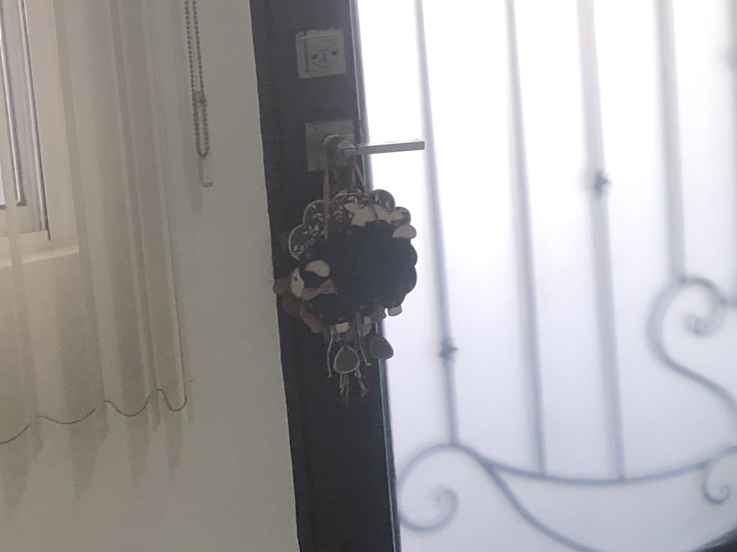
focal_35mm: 95
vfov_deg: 15.4
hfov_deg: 18.9
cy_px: 74
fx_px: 2023
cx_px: 993
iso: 32
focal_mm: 4
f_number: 1.8
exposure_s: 1/30
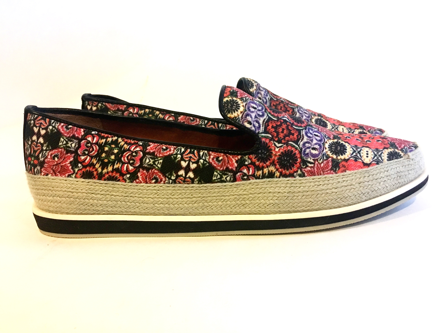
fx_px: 372
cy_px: 166
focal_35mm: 29
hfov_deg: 61.7
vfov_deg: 48.2
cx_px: 222
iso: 200
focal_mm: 4.15
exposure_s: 1/20
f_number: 2.2
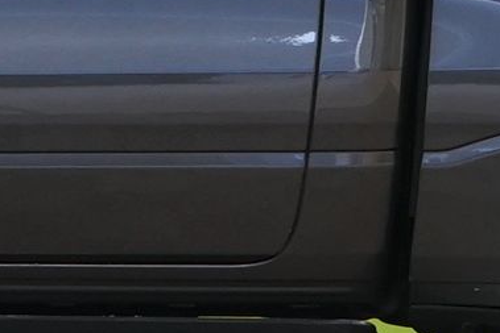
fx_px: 3960
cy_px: -125
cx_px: -8
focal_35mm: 285
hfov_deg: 7.2
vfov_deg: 4.8
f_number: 7.1
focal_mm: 36
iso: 640
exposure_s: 1/10
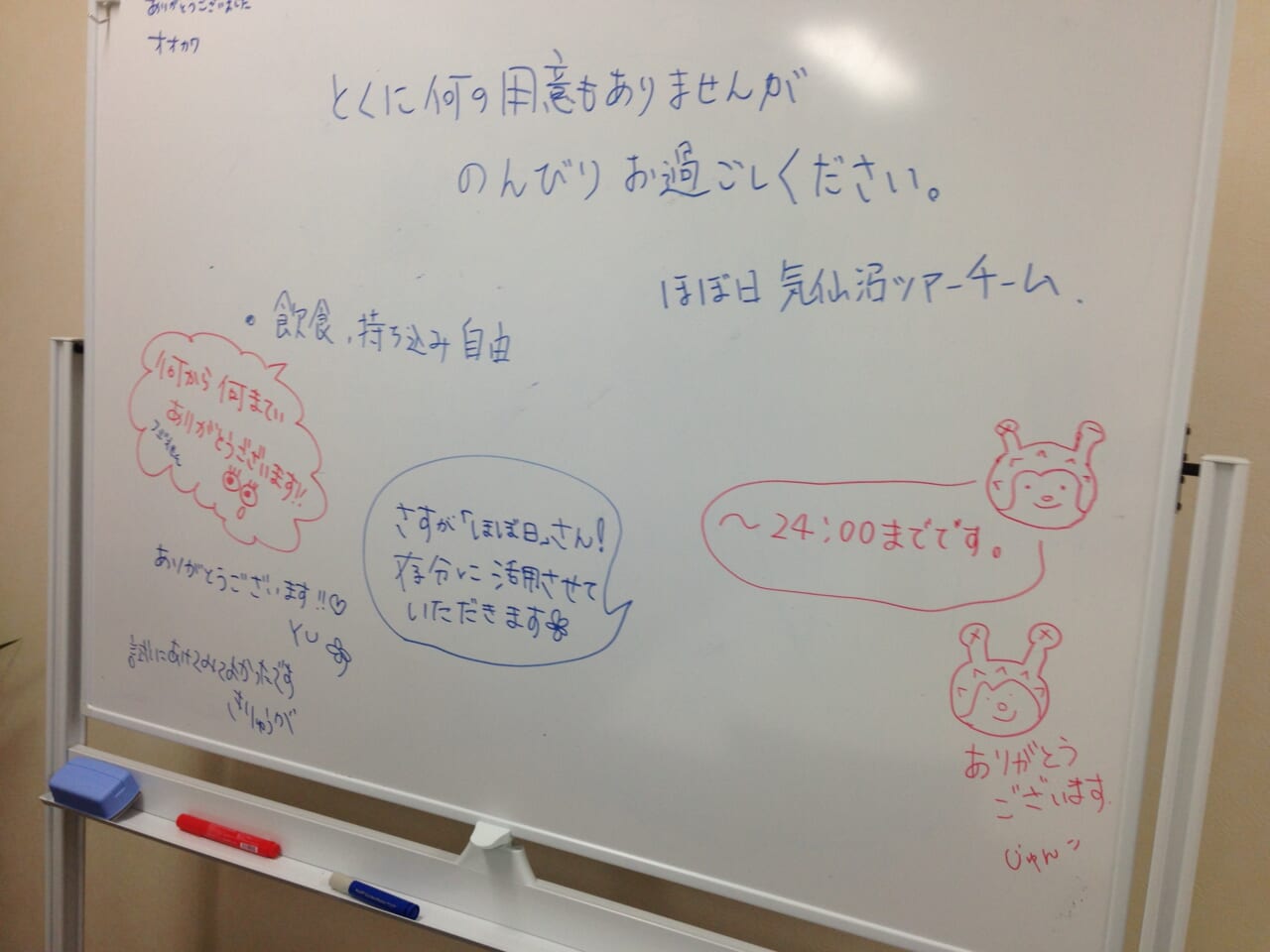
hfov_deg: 55.4
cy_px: 476
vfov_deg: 42.9
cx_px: 635
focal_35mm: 33
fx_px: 1211
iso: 64
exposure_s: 1/60
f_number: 2.4
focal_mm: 4.12
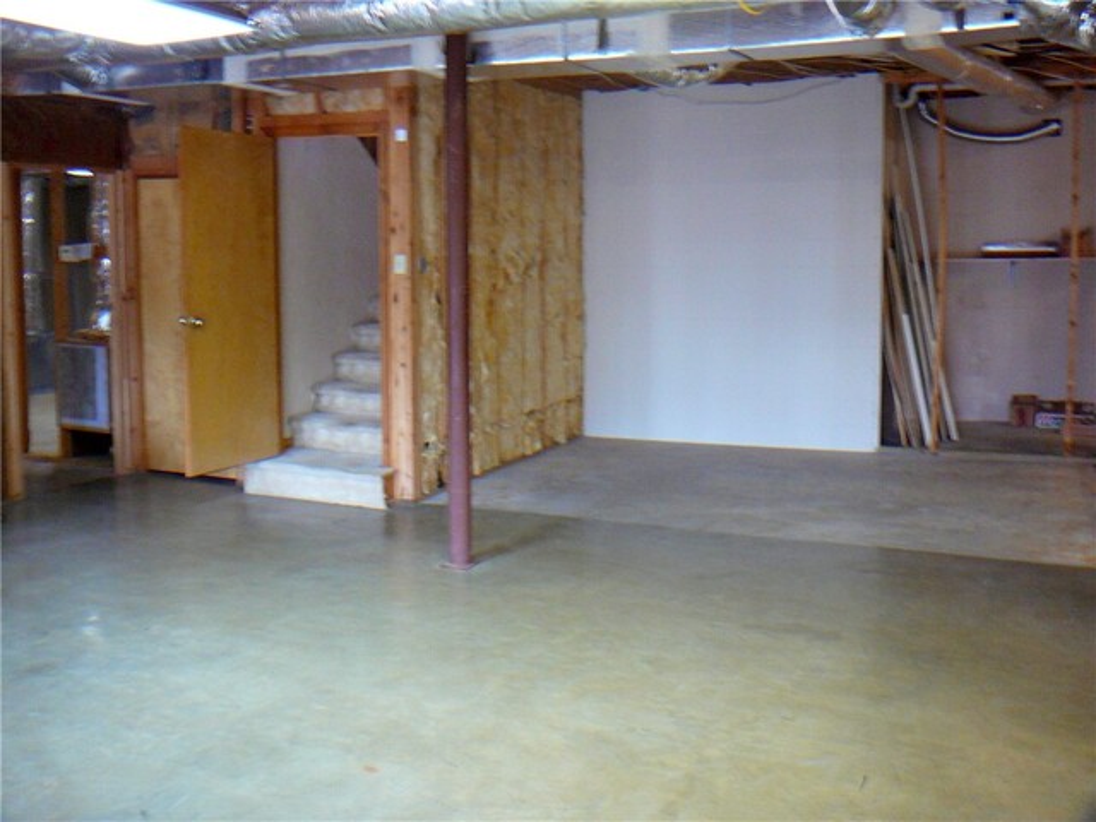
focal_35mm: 35
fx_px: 1108
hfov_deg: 52.6
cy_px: 411
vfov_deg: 40.7
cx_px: 548
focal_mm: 5.2
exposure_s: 1/8
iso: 200
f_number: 2.8
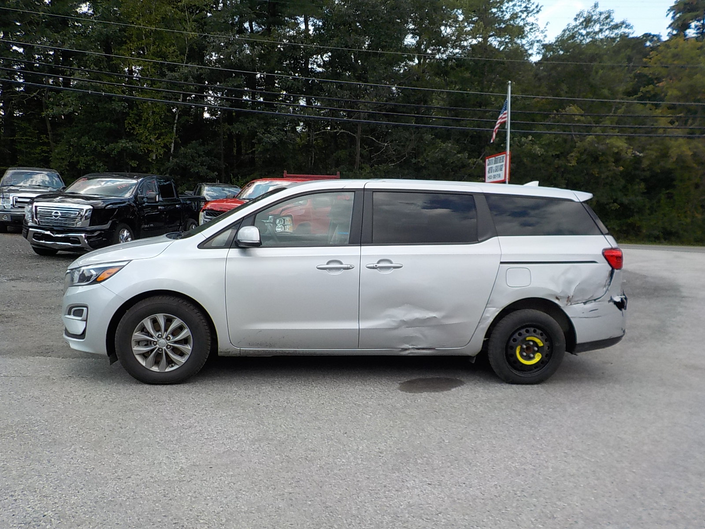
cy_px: 264
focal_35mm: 30
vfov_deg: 46.8
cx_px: 352
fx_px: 611
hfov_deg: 60.0
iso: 125
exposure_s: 1/640
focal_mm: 4.1
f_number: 3.3
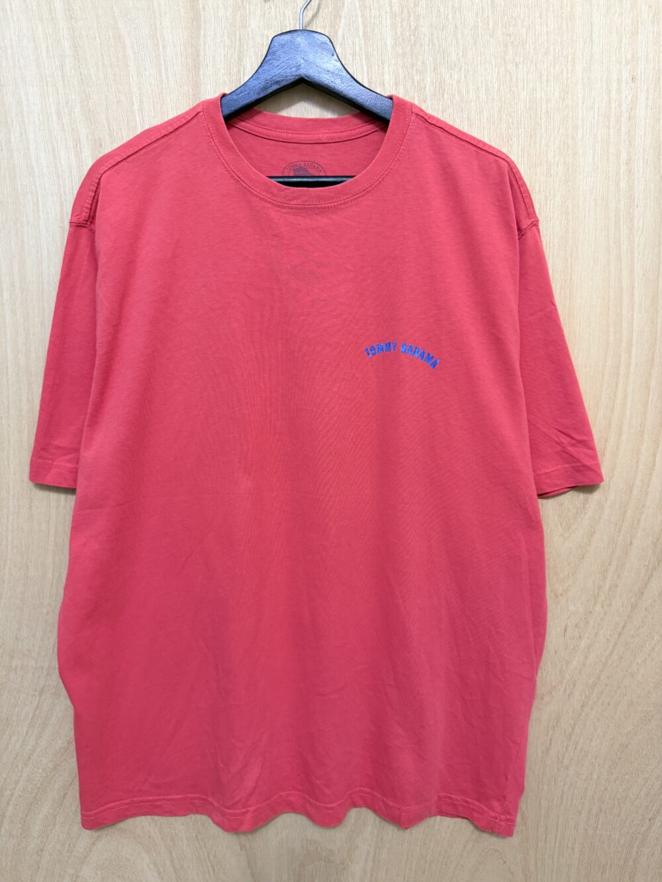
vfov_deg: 71.6
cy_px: 441
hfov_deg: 56.8
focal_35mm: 24
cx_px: 331
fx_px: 612
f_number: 1.78
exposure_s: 1/60
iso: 400
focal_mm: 6.76
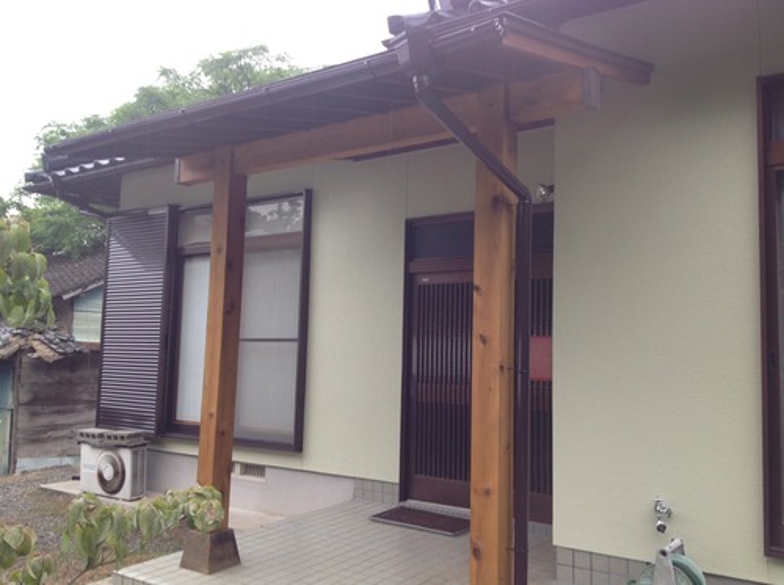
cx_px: 392
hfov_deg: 52.7
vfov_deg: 40.6
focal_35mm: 35
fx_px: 791
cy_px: 292
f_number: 2.4
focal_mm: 4.28
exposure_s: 1/60
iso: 50
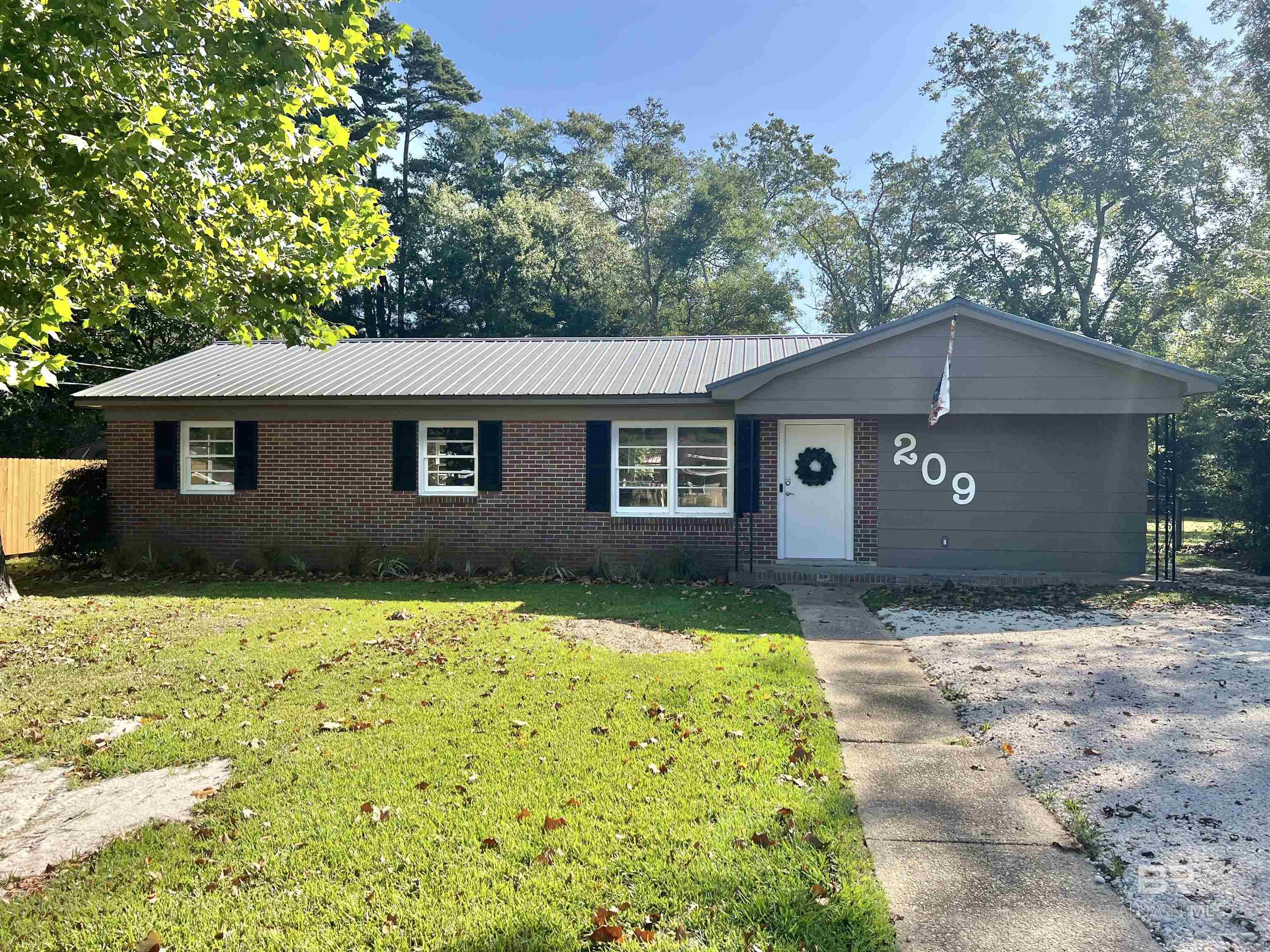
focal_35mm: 26
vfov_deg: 53.1
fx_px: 954
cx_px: 635
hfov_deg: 67.3
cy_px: 476
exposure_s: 1/1934
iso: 50
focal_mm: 5.7
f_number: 1.5
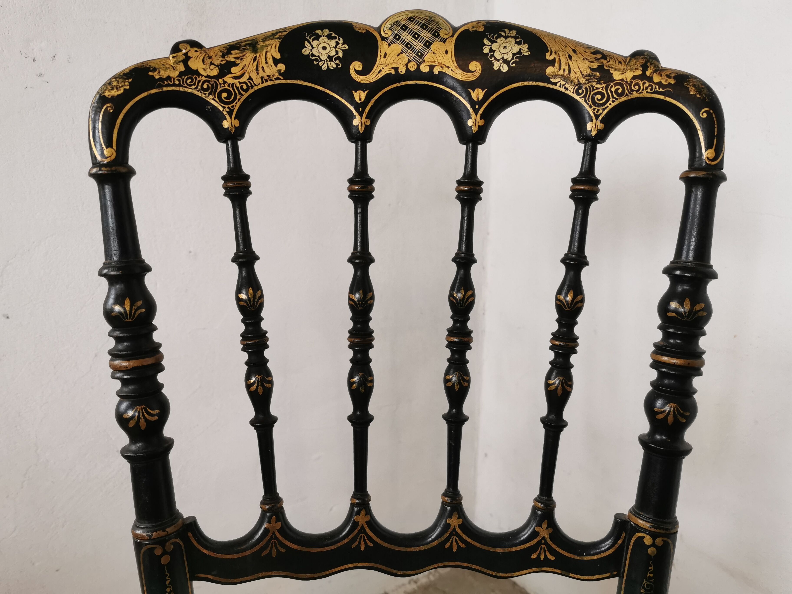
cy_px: 297
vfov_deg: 51.4
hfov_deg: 65.3
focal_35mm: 27
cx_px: 396
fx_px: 618
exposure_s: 1/60
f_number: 1.6
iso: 200
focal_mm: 5.56
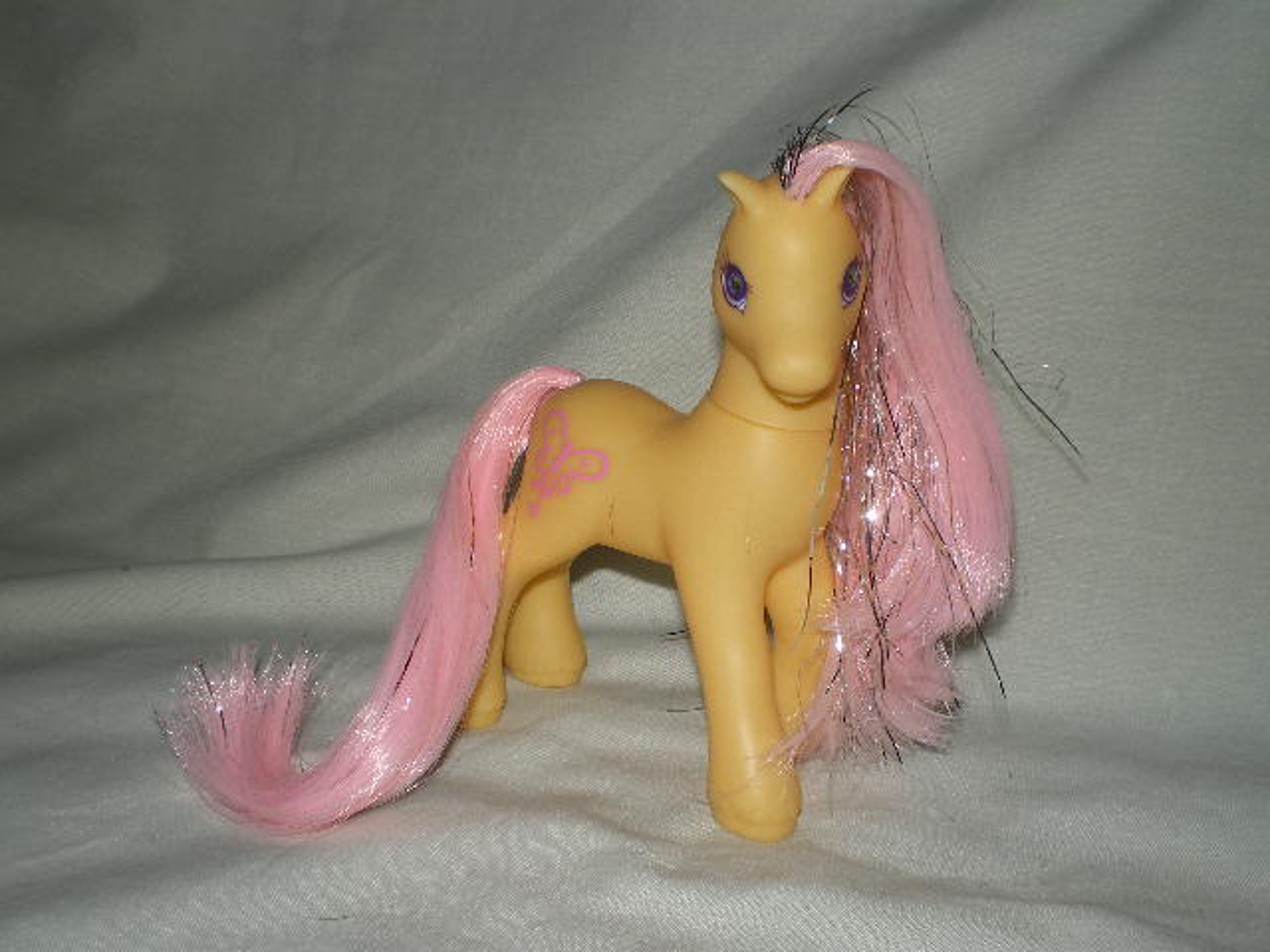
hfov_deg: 49.0
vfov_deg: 37.7
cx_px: 635
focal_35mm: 38
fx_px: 1394
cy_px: 476
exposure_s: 1/30
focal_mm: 6.3
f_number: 4.6
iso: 64
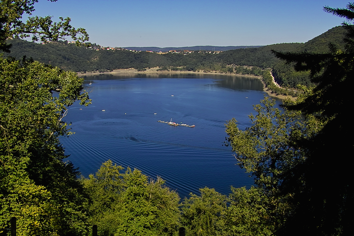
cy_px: 118
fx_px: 334
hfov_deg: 55.8
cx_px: 177
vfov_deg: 38.9
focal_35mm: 34
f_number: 8
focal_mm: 20
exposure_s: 1/250
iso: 100
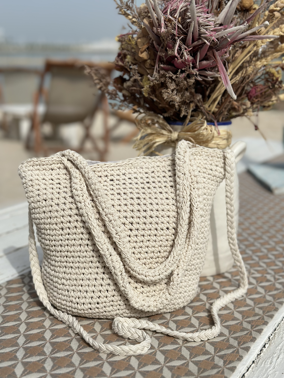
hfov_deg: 30.3
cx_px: 142
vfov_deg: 39.7
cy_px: 189
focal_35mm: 48
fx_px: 525
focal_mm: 6.86
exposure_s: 1/13699
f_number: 1.78
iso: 100
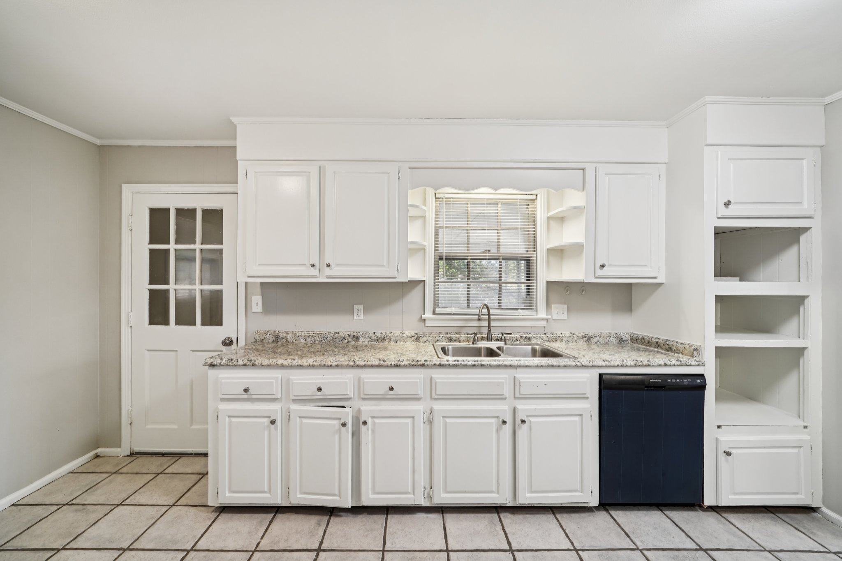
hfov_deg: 104.3
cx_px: 421
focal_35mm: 14
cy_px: 280
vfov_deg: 81.2
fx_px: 327
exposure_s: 1/25
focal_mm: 14
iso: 400
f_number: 8
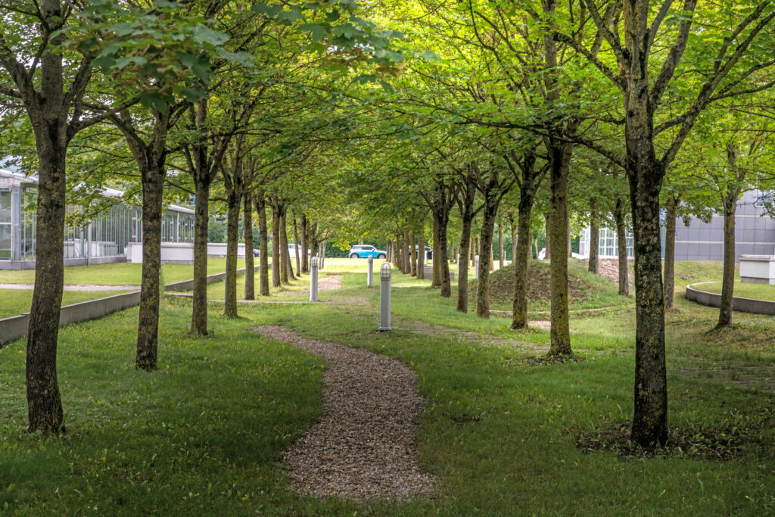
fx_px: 1507
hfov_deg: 28.8
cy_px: 258
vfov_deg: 19.5
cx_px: 388
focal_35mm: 70
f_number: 11
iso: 320
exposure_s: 1/100
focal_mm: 70
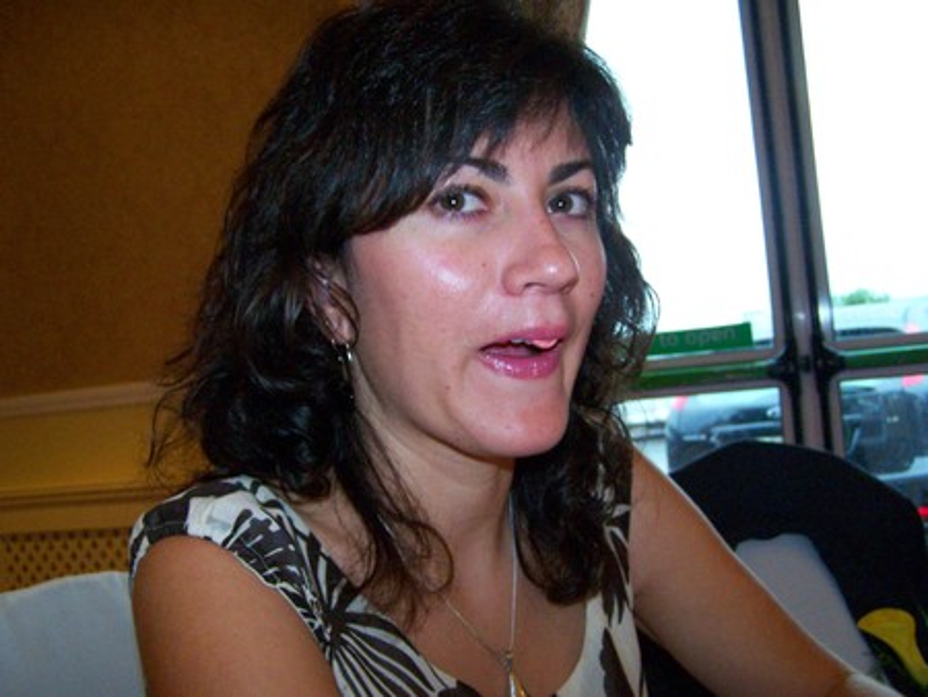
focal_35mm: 38
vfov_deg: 37.8
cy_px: 348
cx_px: 464
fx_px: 1019
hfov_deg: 49.0
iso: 400
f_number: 2.8
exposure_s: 1/60
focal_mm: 6.3
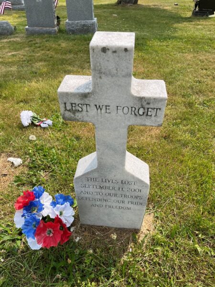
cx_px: 108
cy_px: 144
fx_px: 215
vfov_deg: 67.3
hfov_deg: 53.1
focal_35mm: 26
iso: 50
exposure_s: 1/1923
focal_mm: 5.1
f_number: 1.6
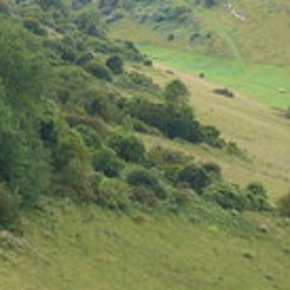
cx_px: 191
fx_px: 2692
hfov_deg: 6.2
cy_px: 169
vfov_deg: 6.2
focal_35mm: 284
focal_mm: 11.4
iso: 80
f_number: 3.2
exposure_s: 1/100
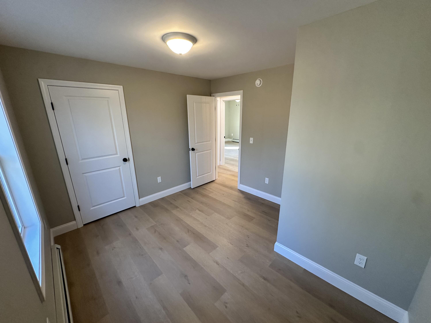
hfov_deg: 102.1
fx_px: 174
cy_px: 162
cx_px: 216
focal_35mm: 14
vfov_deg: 85.7
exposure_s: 1/120
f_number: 2.2
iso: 200
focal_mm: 2.22
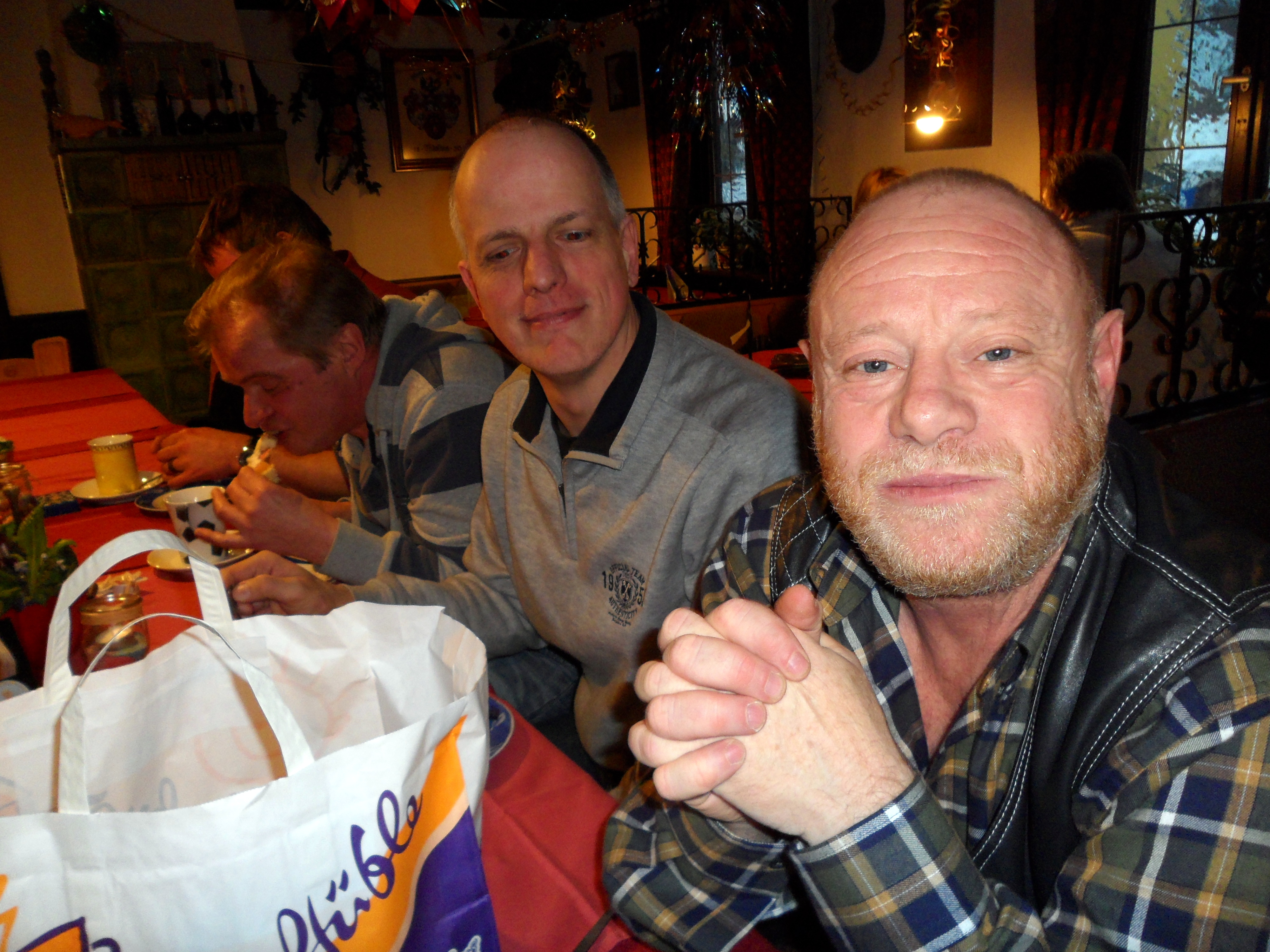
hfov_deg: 65.3
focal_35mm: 27
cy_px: 476
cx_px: 635
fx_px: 991
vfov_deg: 51.4
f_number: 3.5
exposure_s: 1/15
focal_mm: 4.9
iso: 200
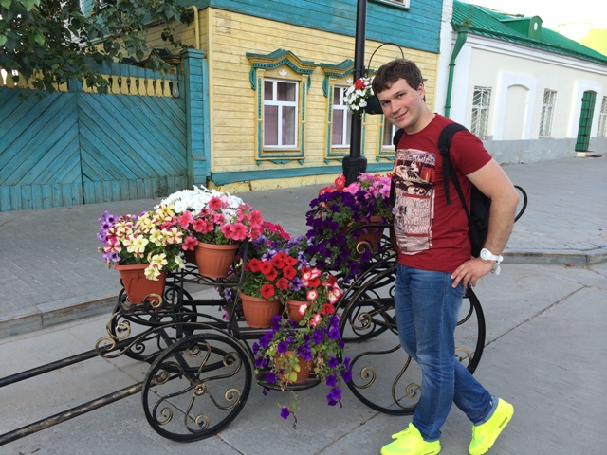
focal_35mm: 30
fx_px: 526
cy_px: 228
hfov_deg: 60.0
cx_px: 304
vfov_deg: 46.8
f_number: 2.2
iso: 32
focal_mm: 4.12
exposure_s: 1/128
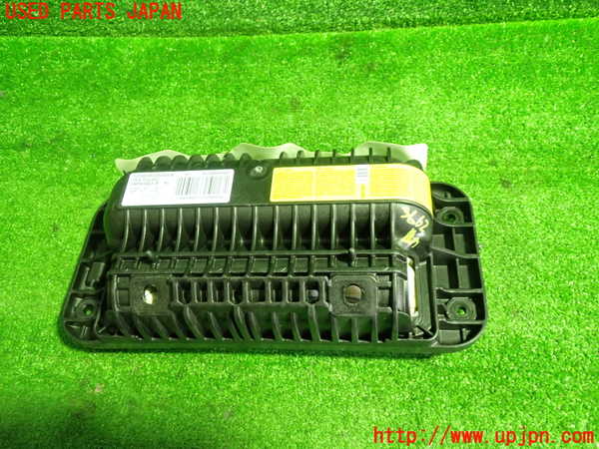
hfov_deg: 60.0
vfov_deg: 46.8
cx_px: 300
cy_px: 224
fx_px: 519
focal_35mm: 30
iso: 640
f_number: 2.3
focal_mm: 5.4
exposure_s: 1/30
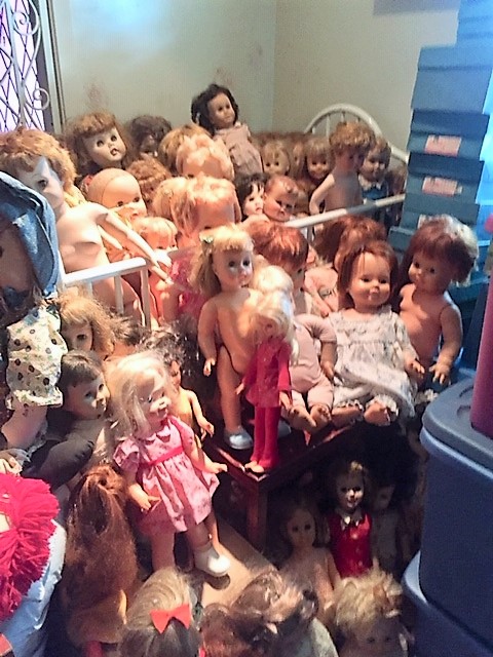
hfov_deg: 48.2
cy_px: 328
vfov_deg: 61.7
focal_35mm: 29
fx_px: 551
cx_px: 246
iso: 250
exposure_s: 1/20
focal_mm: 4.15
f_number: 2.2
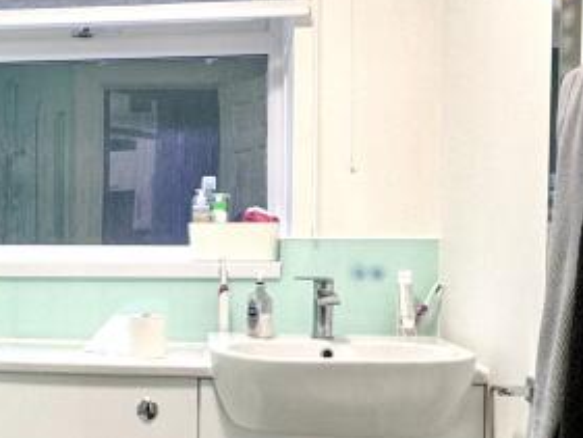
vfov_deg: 28.5
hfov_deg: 35.2
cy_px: 270
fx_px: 859
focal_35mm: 51
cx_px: 52
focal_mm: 2.22
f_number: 2.2
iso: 125
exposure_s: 1/99
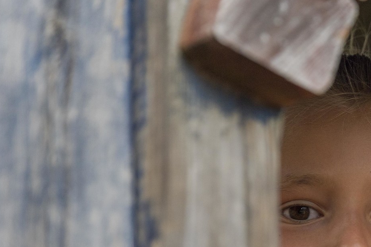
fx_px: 5338
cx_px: 433
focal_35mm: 518
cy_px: 252
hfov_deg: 4.0
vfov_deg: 2.7
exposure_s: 1/2500
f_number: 3.5
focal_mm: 200
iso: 200
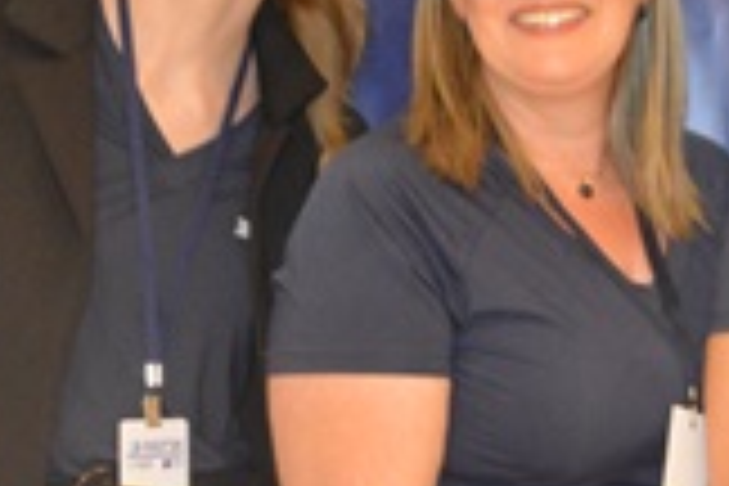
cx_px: 1066
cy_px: 146
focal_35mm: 139
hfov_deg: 13.9
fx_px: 2812
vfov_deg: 9.9
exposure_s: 1/60
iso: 3200
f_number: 4
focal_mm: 25
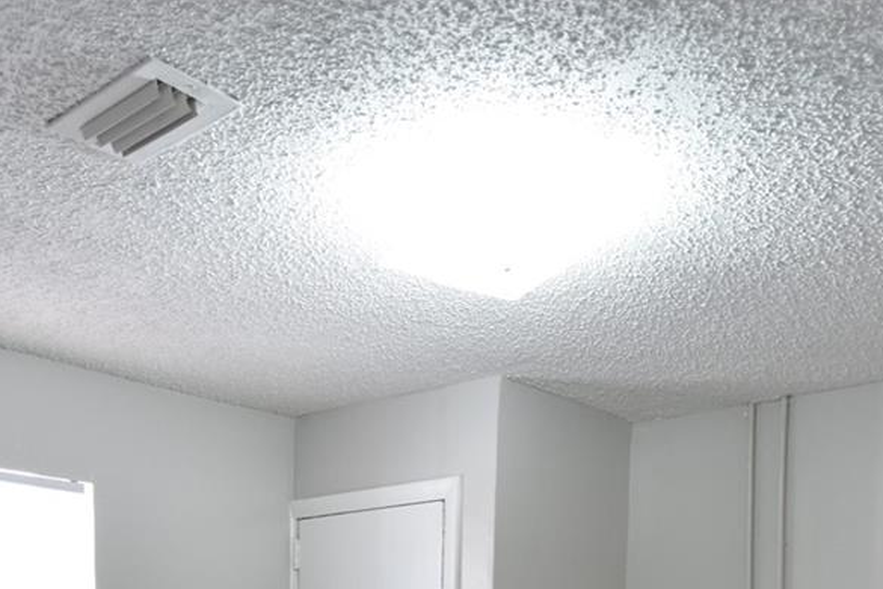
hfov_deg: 47.3
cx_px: 386
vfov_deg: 26.8
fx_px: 1006
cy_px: 790
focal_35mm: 41
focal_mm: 10
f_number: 4
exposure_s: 1/60
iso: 720
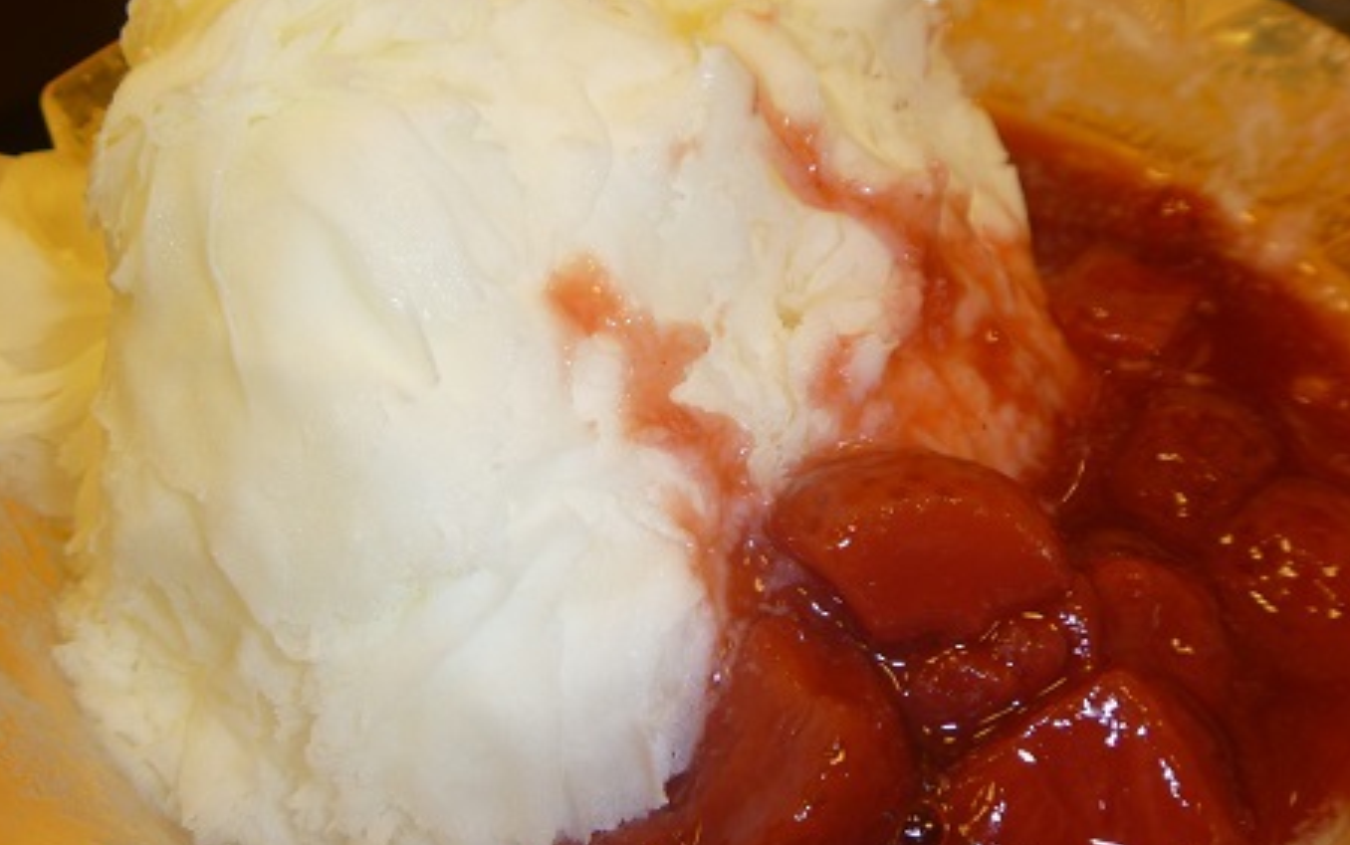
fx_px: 1509
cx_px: 618
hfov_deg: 48.1
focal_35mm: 41
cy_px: 443
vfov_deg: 31.3
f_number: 3.5
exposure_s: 1/40
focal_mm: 6.3
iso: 80
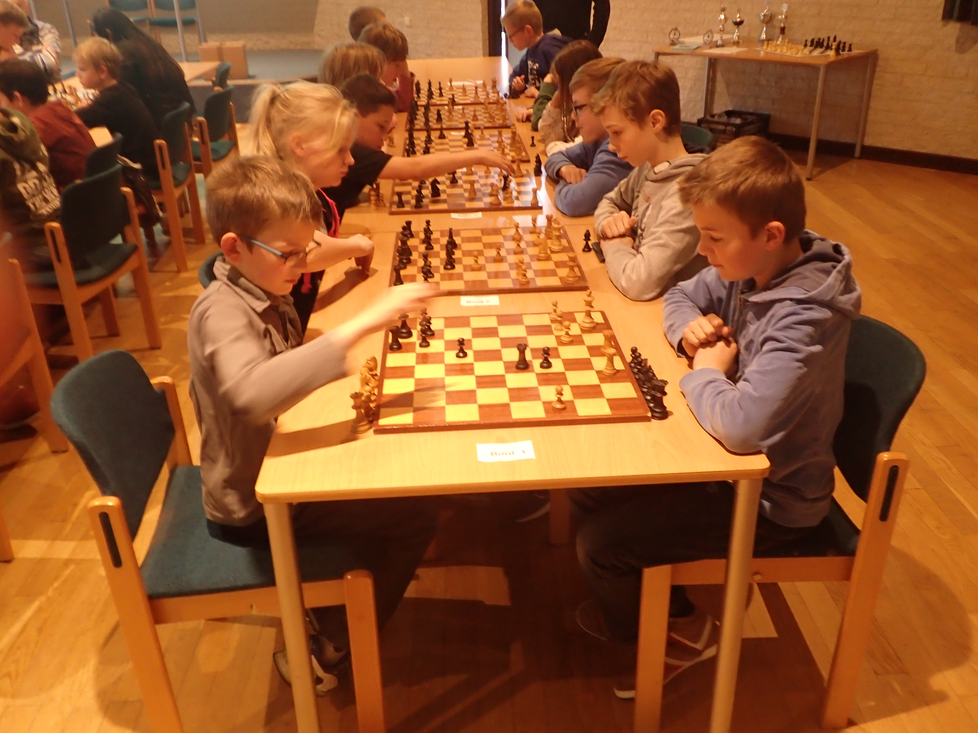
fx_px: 848
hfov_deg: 60.0
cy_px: 366
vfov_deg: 46.8
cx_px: 489
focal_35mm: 30
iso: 400
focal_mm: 5.5
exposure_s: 1/30
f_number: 2.3
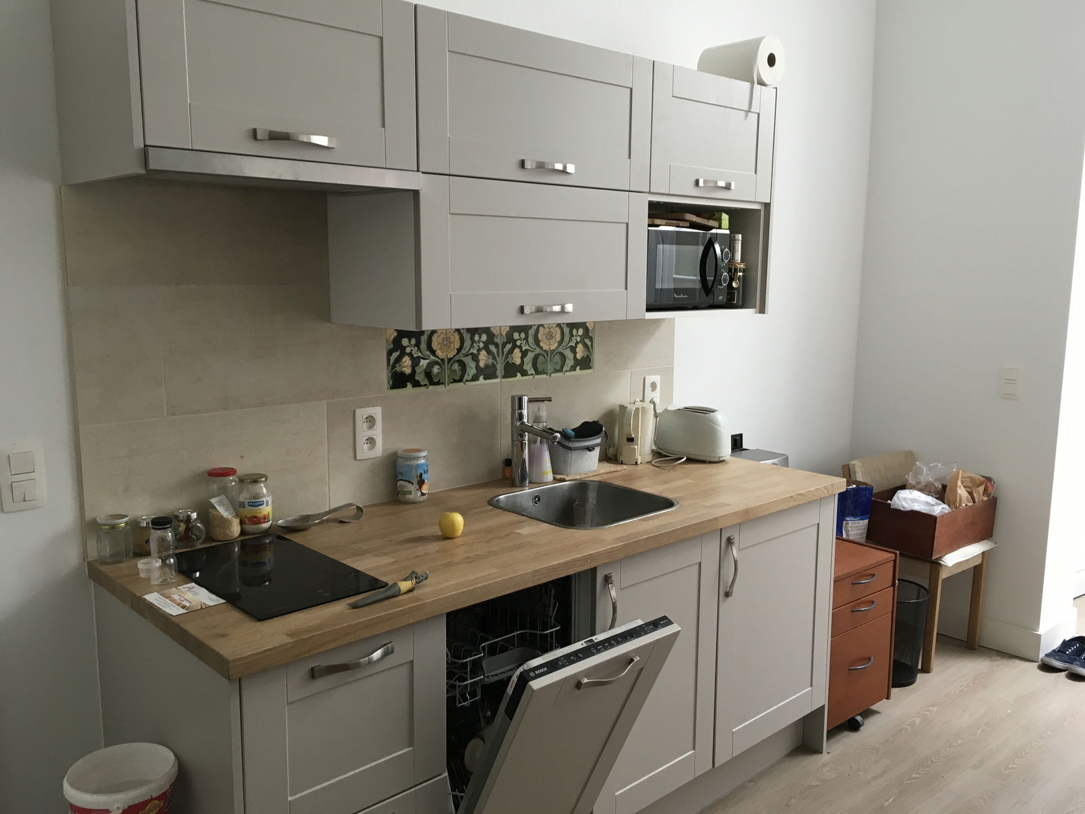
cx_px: 542
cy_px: 407
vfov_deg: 48.2
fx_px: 909
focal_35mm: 29
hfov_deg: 61.7
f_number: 2.2
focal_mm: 4.15
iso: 80
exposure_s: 1/33
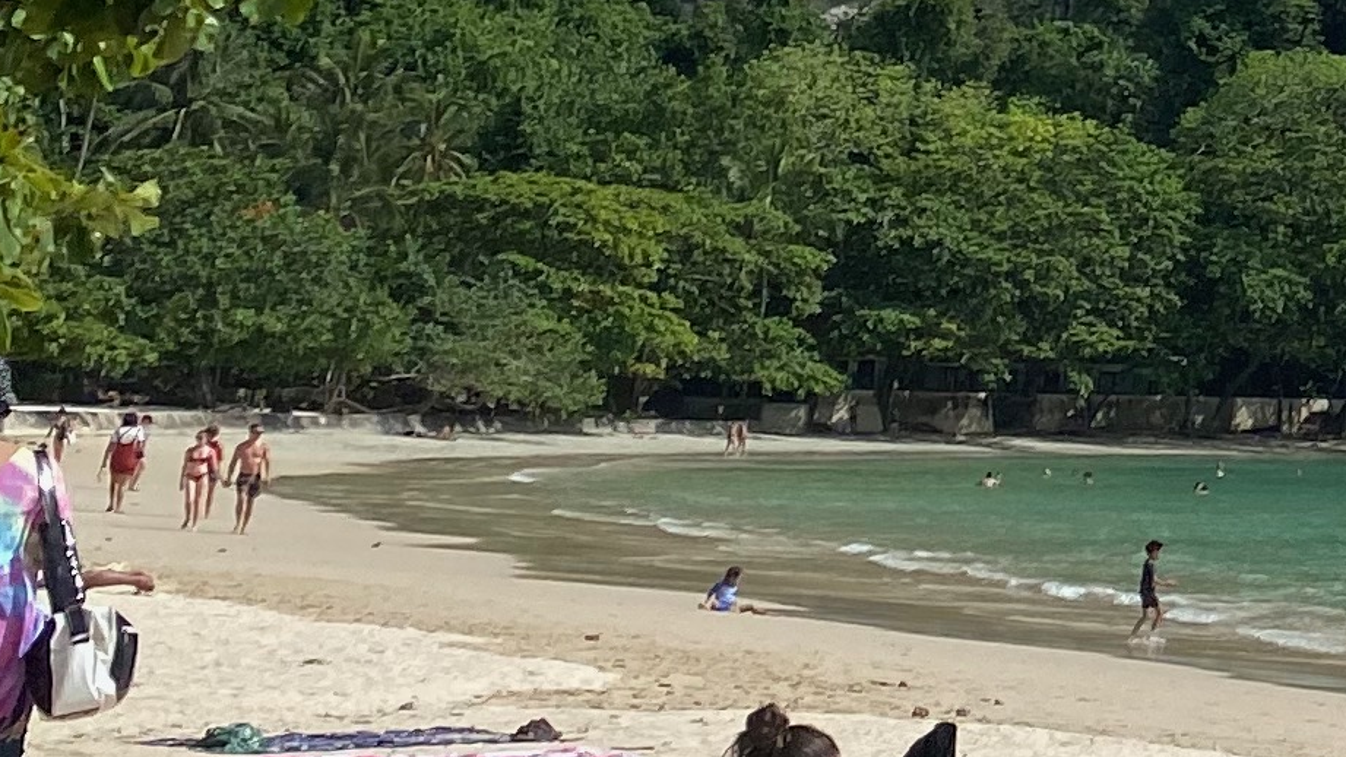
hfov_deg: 15.0
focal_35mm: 124
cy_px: -411
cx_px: 2455
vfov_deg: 9.5
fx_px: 4425
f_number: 1.8
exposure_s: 1/5025
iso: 32
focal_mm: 4.25
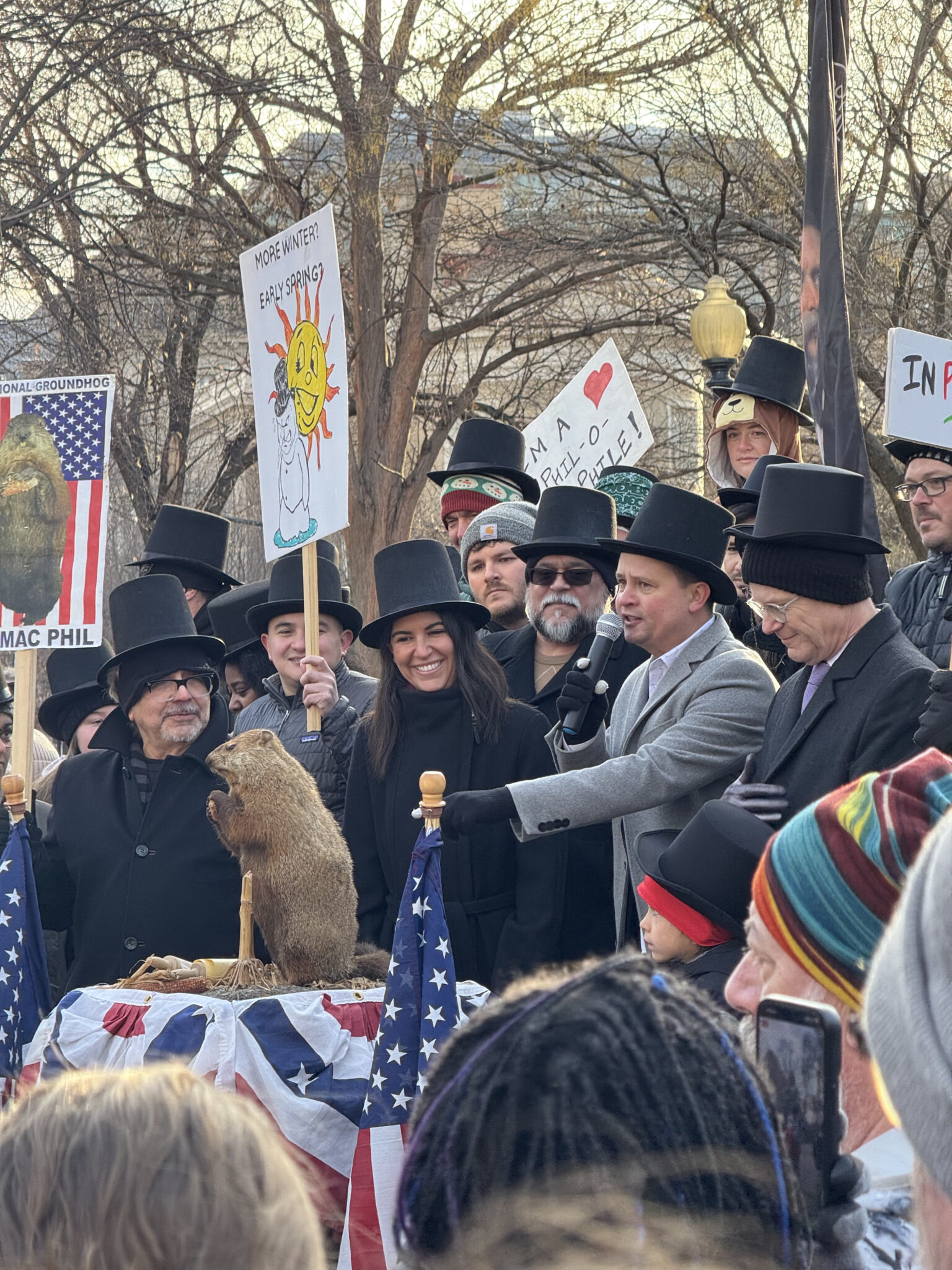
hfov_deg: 12.3
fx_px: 4400
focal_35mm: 120
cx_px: 476
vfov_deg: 16.4
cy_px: 635
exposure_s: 1/104
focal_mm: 15.66
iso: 64
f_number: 2.8
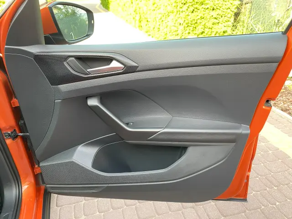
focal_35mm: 26
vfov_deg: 53.1
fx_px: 219
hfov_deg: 67.3
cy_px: 110
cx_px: 146
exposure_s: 1/98
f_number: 1.8
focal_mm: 4.25
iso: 125
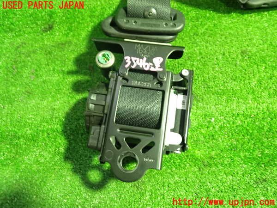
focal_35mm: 30
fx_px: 240
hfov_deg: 60.0
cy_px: 104
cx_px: 138
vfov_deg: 46.8
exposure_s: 1/30
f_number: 2.3
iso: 800
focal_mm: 5.4
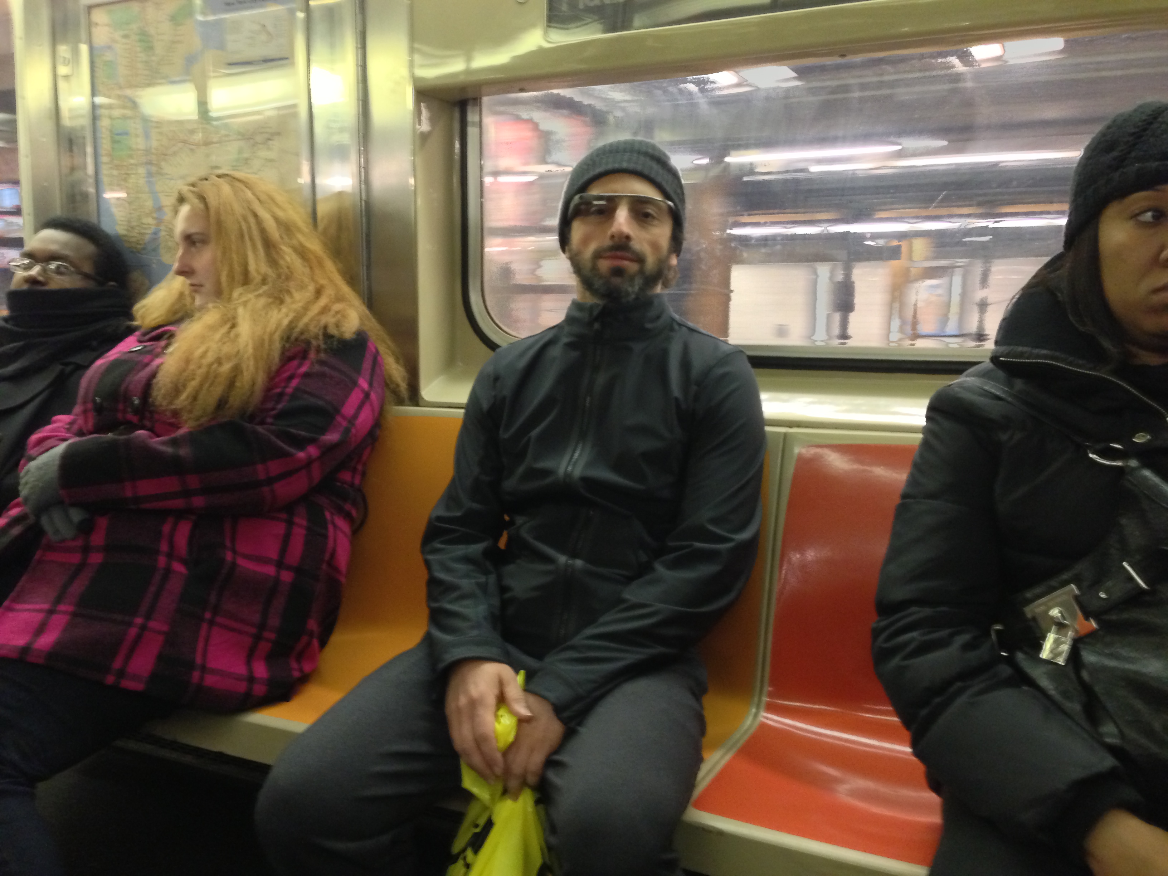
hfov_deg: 55.4
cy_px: 438
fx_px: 1113
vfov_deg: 42.9
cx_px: 584
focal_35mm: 33
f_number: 2.4
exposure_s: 1/20
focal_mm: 4.13
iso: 400
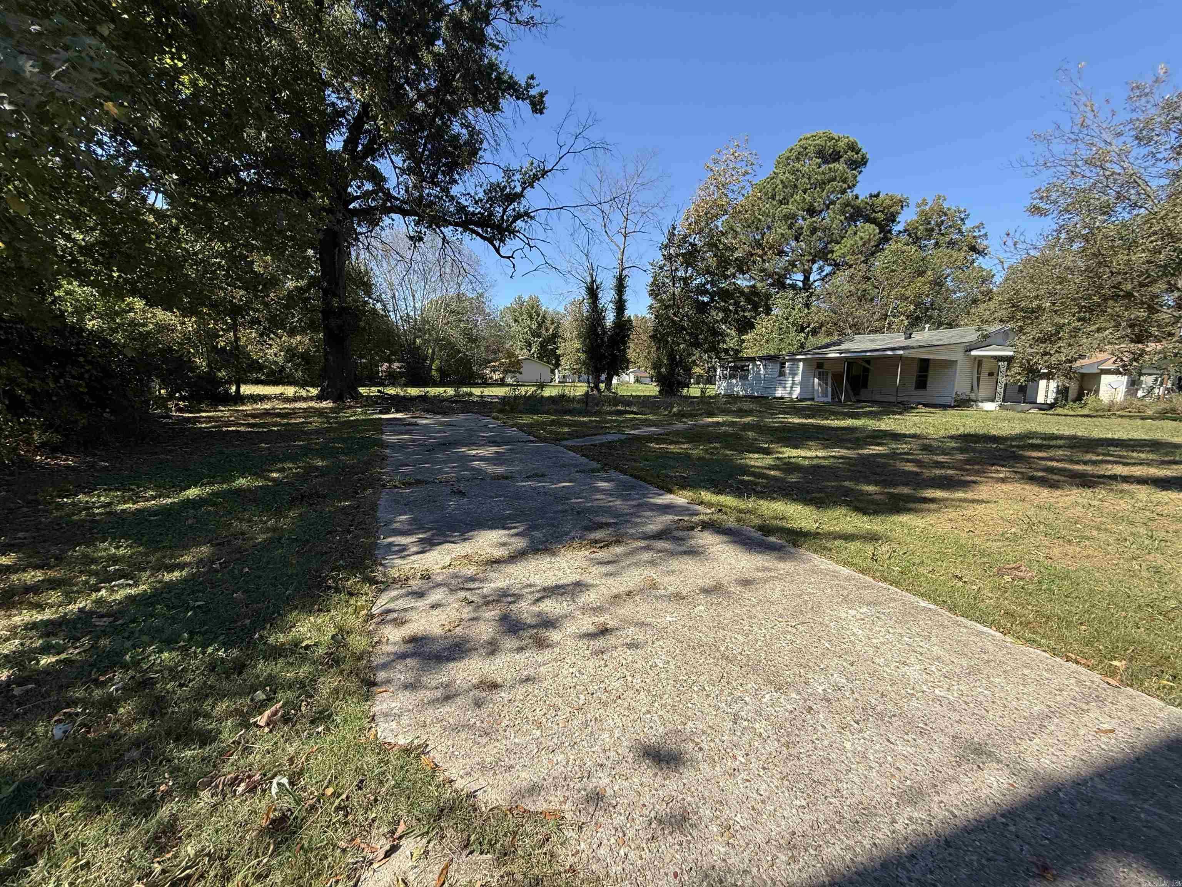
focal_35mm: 14
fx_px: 478
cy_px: 444
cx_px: 591
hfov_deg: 102.1
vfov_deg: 85.7
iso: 50
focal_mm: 2.22
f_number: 2.2
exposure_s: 1/751
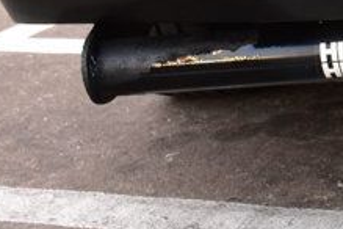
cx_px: 656
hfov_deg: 14.0
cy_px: 14
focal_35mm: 126
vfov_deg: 10.8
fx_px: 1200
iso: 900
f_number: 6.3
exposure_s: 1/15
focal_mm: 18
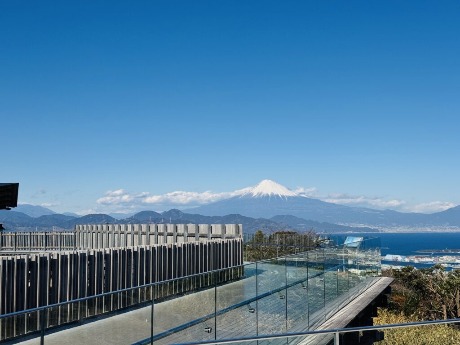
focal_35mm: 48
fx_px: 638
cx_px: 230
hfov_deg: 39.7
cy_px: 172
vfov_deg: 30.3
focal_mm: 6.76
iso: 64
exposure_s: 1/7937
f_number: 1.78
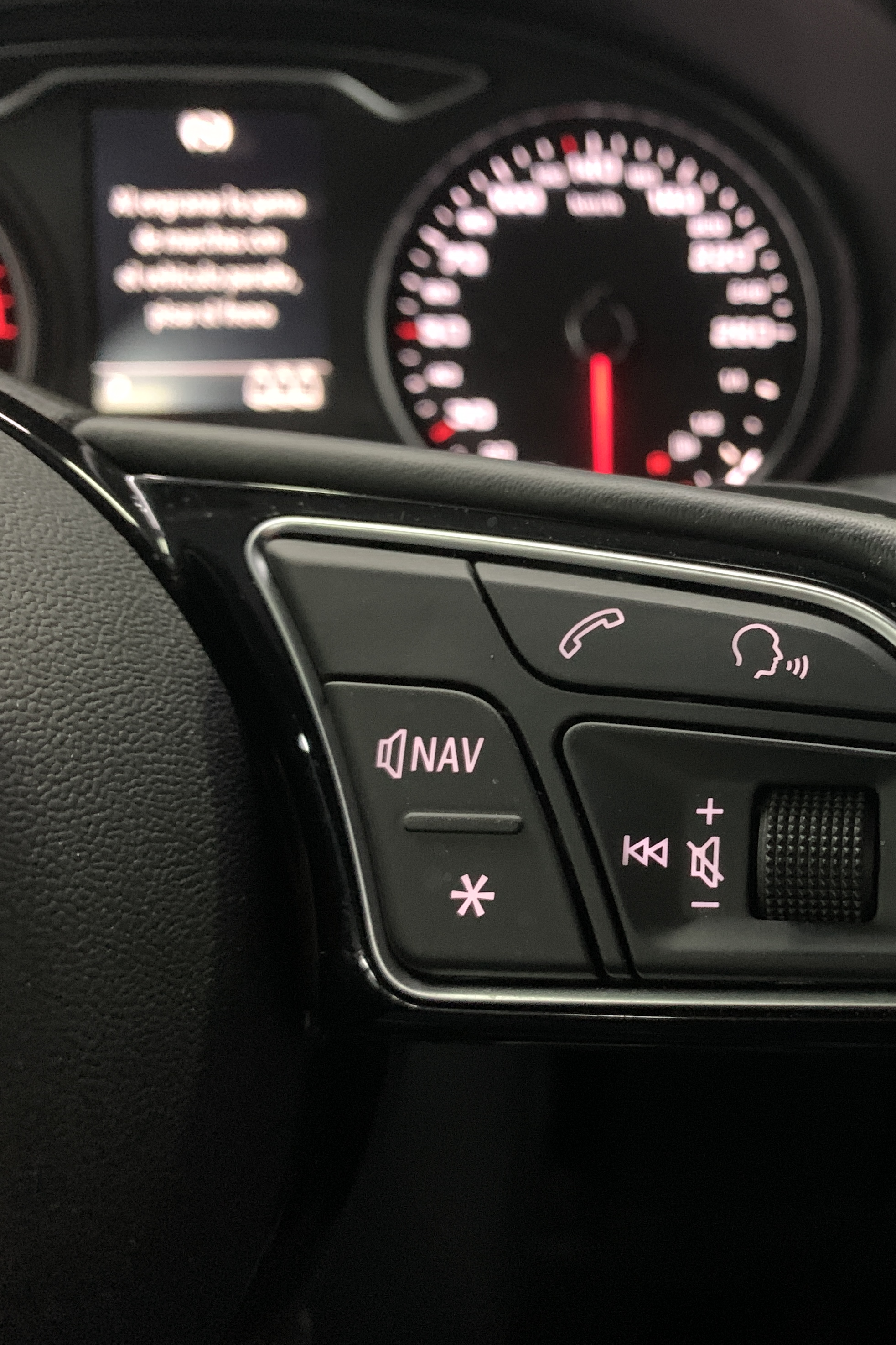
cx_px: 796
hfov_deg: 34.1
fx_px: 1381
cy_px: 671
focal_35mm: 37
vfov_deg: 51.9
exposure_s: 1/20
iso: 800
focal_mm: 4.25
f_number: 1.8
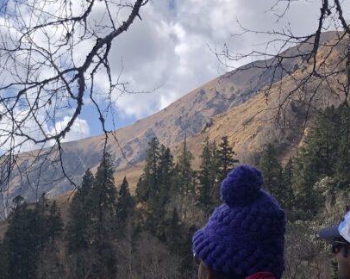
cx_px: 64
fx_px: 714
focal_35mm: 69
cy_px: 267
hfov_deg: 26.9
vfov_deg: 21.5
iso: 20
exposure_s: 1/1869
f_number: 1.8
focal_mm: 3.99
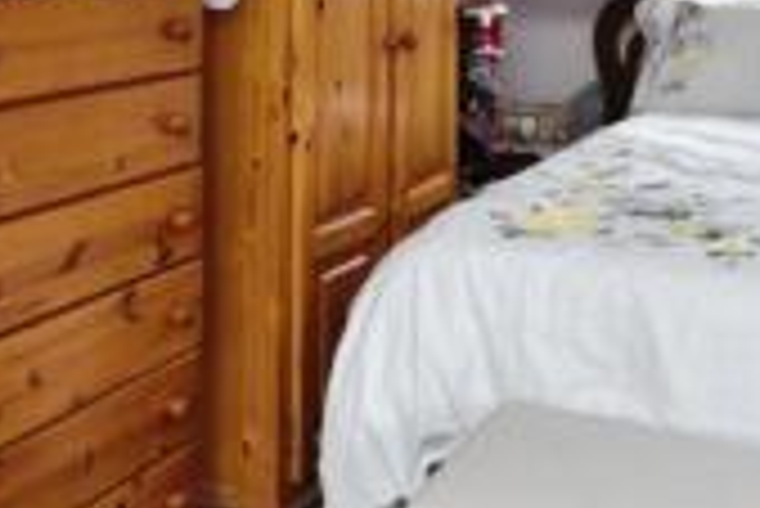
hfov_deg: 32.3
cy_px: -88
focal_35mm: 62
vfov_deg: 20.6
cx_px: 416
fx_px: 1310
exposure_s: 1/13
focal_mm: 16
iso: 500
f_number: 7.1
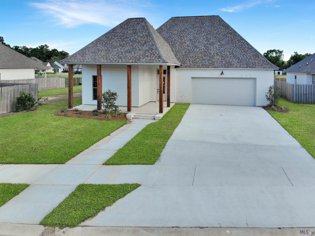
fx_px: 218
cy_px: 118
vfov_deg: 56.8
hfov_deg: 71.6
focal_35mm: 24
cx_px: 158
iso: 100
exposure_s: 1/464
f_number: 2.8
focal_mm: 4.5
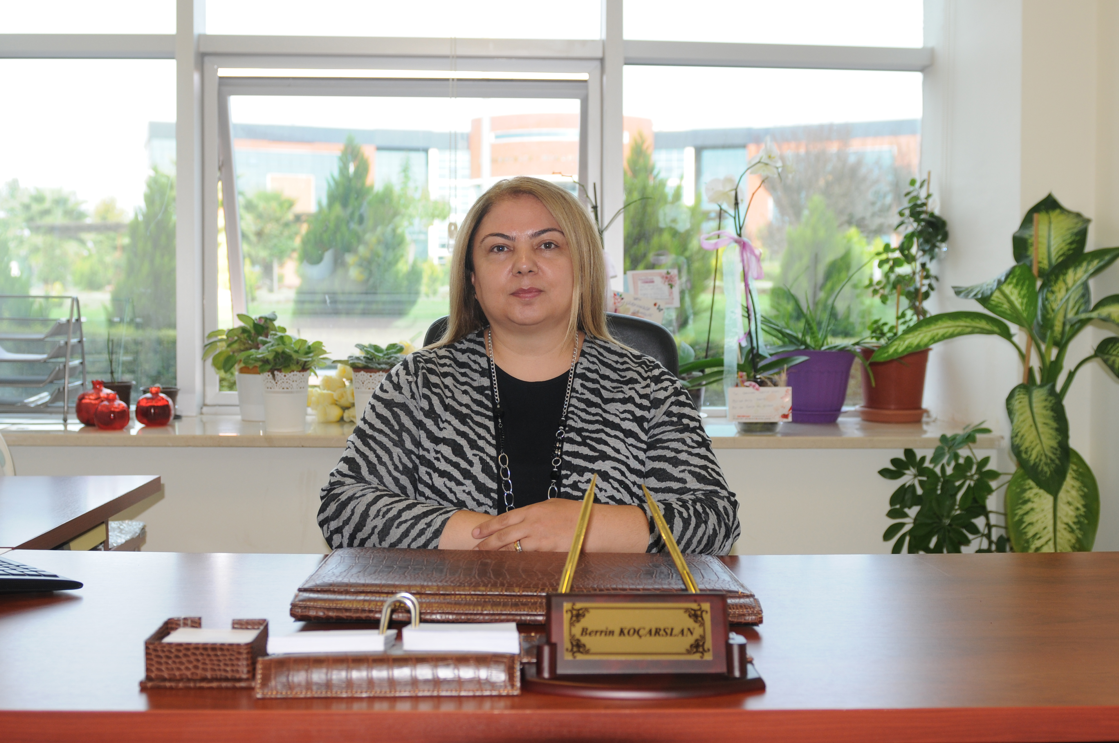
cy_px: 372
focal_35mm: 48
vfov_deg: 28.0
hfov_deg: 41.2
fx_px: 1490
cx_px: 560
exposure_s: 1/60
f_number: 3.5
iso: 200
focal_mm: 32
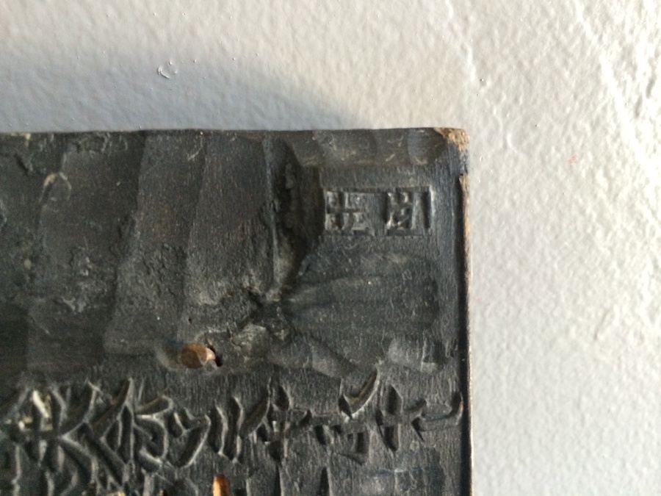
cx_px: 330
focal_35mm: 30
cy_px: 248
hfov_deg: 60.0
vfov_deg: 46.8
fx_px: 573
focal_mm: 4.12
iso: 200
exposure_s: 1/30
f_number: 2.2
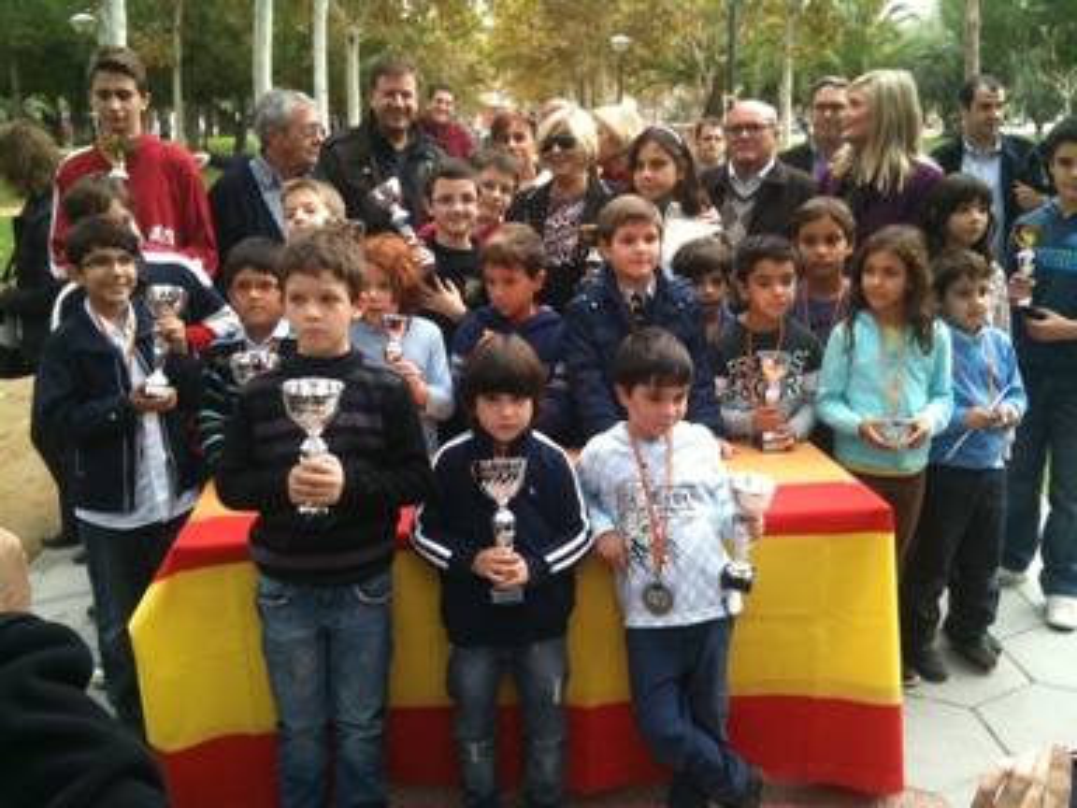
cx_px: 538
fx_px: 1089
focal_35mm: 35
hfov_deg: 52.6
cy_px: 404
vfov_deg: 40.7
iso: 64
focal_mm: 3.85
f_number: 2.8
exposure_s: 1/133
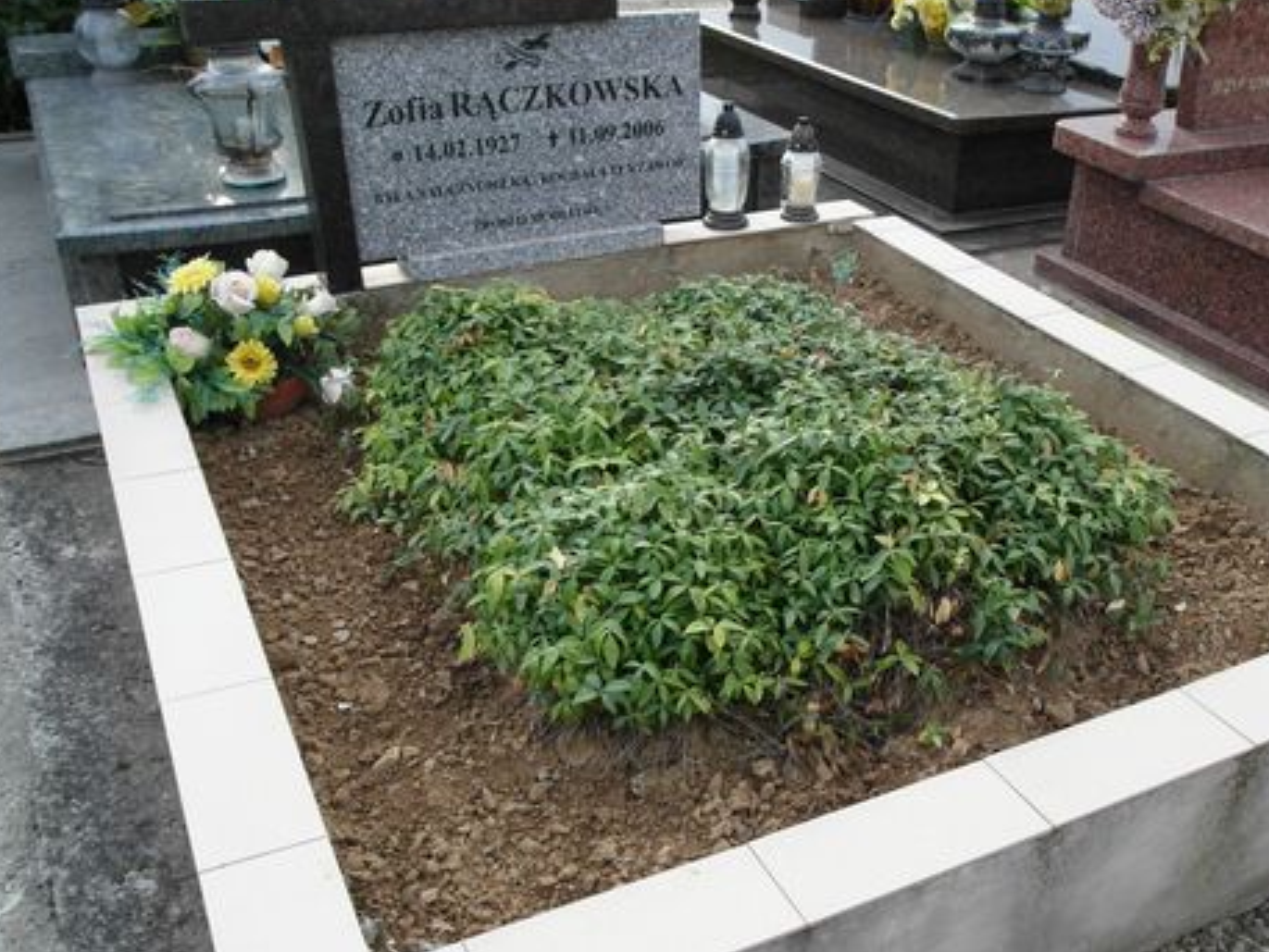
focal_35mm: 42
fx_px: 1540
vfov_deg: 34.3
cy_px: 536
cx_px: 780
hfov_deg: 44.5
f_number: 3.9
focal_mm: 6.5
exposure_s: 1/125
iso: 80
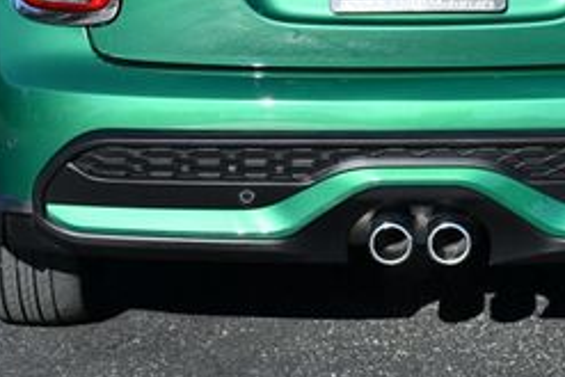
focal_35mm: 176
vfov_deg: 7.8
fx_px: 2764
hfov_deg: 11.7
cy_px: -48
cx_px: 384
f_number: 8
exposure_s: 1/250
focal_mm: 34
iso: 110
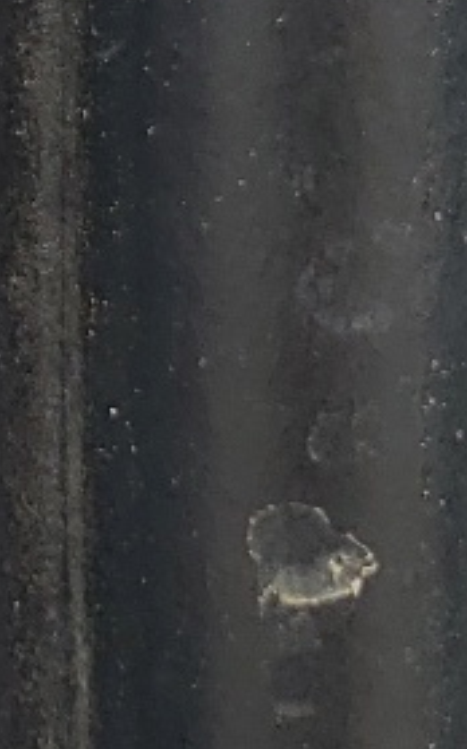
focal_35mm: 211
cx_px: -488
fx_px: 4303
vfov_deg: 9.8
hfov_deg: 6.0
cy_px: -55
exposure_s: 1/286
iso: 50
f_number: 1.5
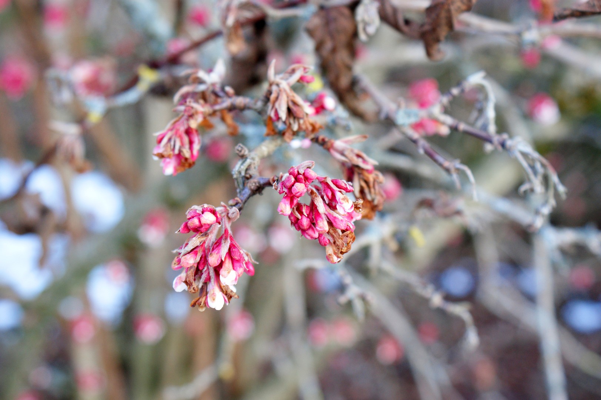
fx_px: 876
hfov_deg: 37.9
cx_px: 300
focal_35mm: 52
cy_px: 200
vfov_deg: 25.7
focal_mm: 35
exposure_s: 1/60
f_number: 5.6
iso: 400
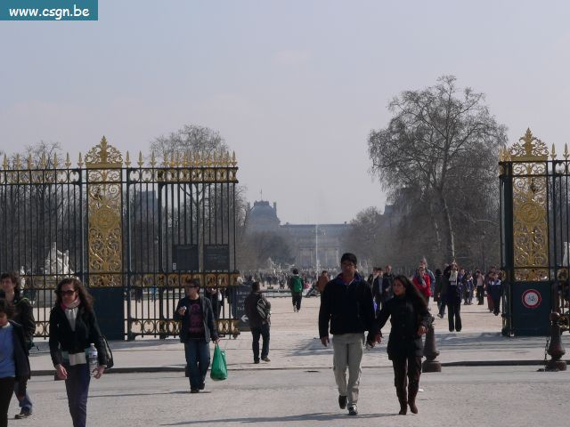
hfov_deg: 16.4
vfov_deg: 12.3
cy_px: 214
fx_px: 1976
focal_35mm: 120
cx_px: 285
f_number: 5.6
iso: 80
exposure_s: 1/640
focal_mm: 20
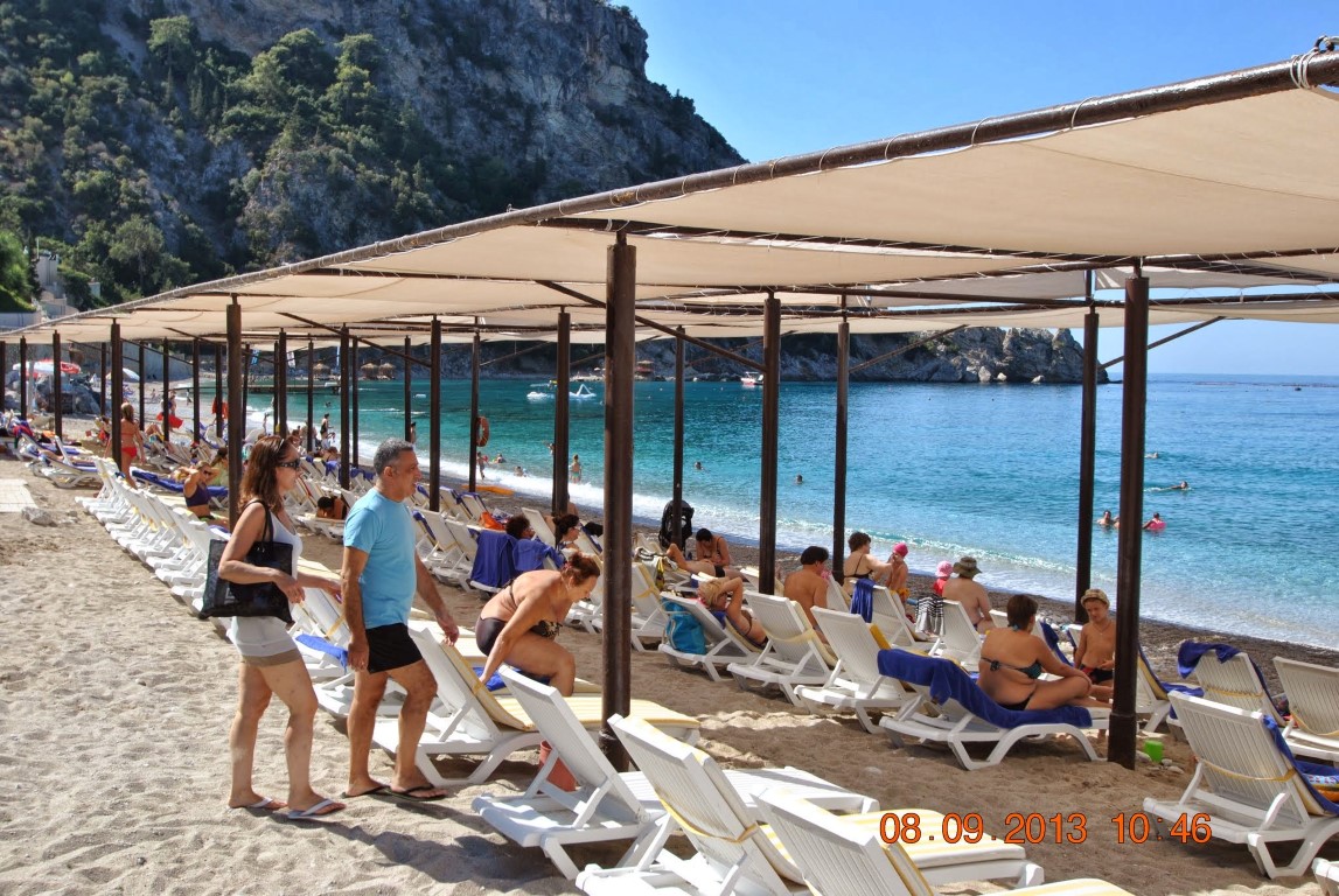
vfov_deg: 37.0
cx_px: 670
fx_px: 1341
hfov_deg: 53.1
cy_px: 448
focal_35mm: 36
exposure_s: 1/200
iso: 100
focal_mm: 24
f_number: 7.1
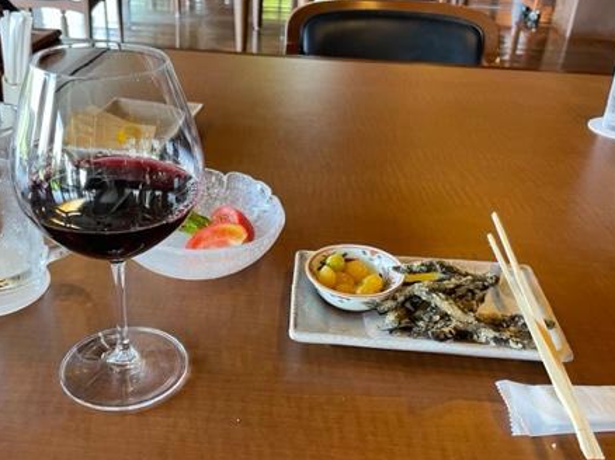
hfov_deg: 48.9
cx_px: 264
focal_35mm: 38
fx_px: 675
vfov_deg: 37.7
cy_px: 238
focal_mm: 4.2
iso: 80
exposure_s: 1/50
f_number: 1.6
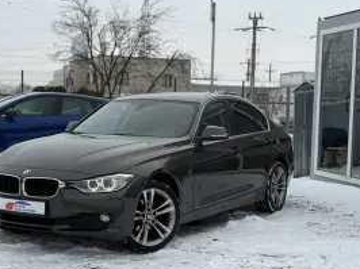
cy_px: 166
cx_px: 158
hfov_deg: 29.8
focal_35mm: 65
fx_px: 675
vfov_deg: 22.5
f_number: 1.78
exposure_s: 1/5587
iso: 100
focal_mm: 6.76
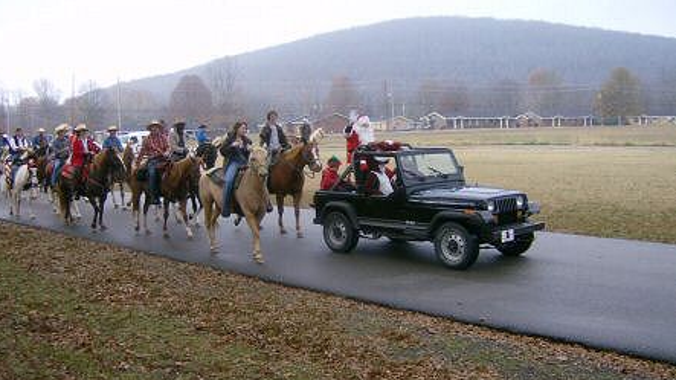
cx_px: 334
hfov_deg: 50.5
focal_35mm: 40
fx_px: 717
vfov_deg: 29.7
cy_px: 182
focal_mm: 6
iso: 100
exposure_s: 1/113
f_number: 2.8
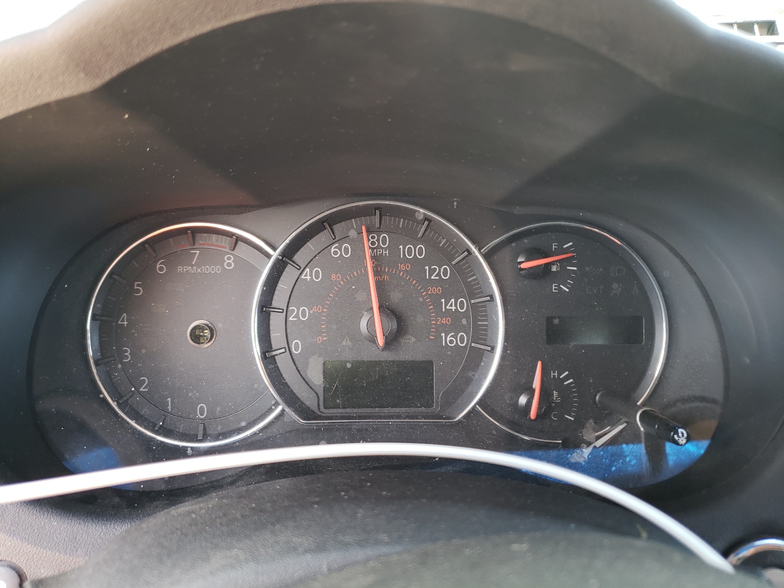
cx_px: 392
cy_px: 294
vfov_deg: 53.1
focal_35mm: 26
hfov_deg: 67.3
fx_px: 589
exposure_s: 1/60.2
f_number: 1.5
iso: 55
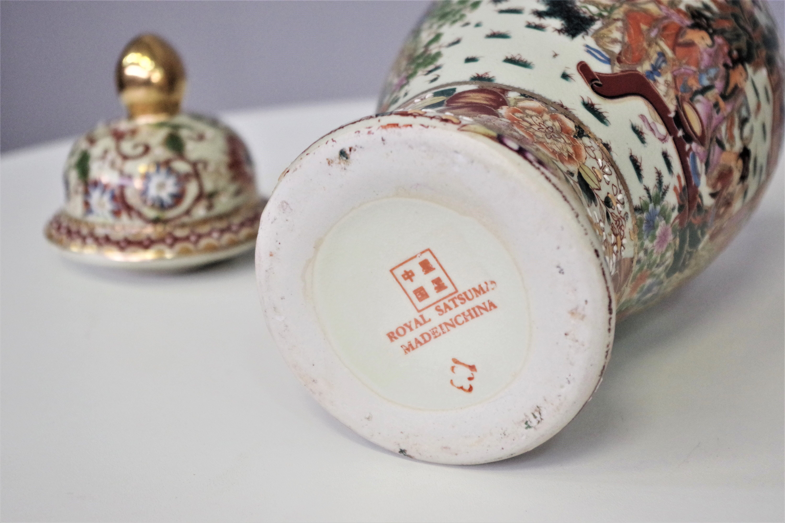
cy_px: 262
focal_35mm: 64
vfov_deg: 21.2
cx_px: 392
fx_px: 1395
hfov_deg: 31.4
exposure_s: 1/80
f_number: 4.5
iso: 3200
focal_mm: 42.5
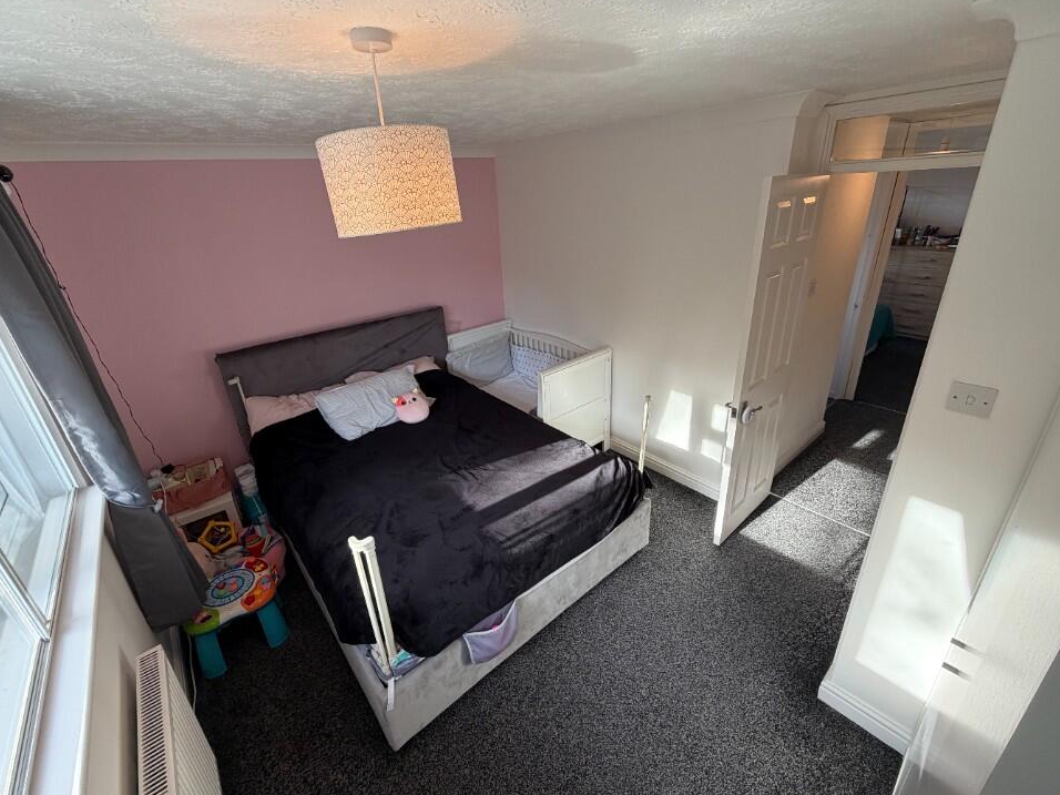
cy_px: 376
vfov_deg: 81.7
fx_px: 459
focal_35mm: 15
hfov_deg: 98.2
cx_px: 524
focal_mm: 2.22
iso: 125
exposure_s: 1/121
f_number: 2.2
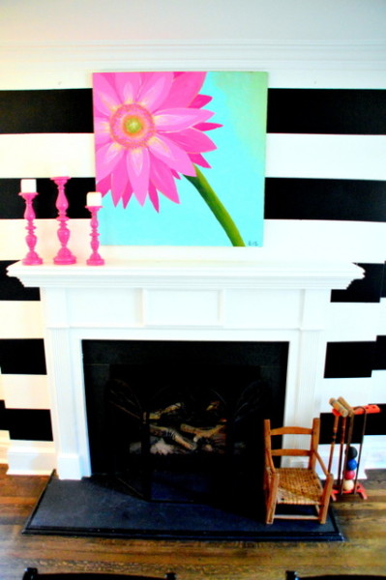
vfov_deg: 67.4
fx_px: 435
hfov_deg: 47.9
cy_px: 290
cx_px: 193
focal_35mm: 27
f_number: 3.5
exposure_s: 1/30
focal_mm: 18
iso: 5000
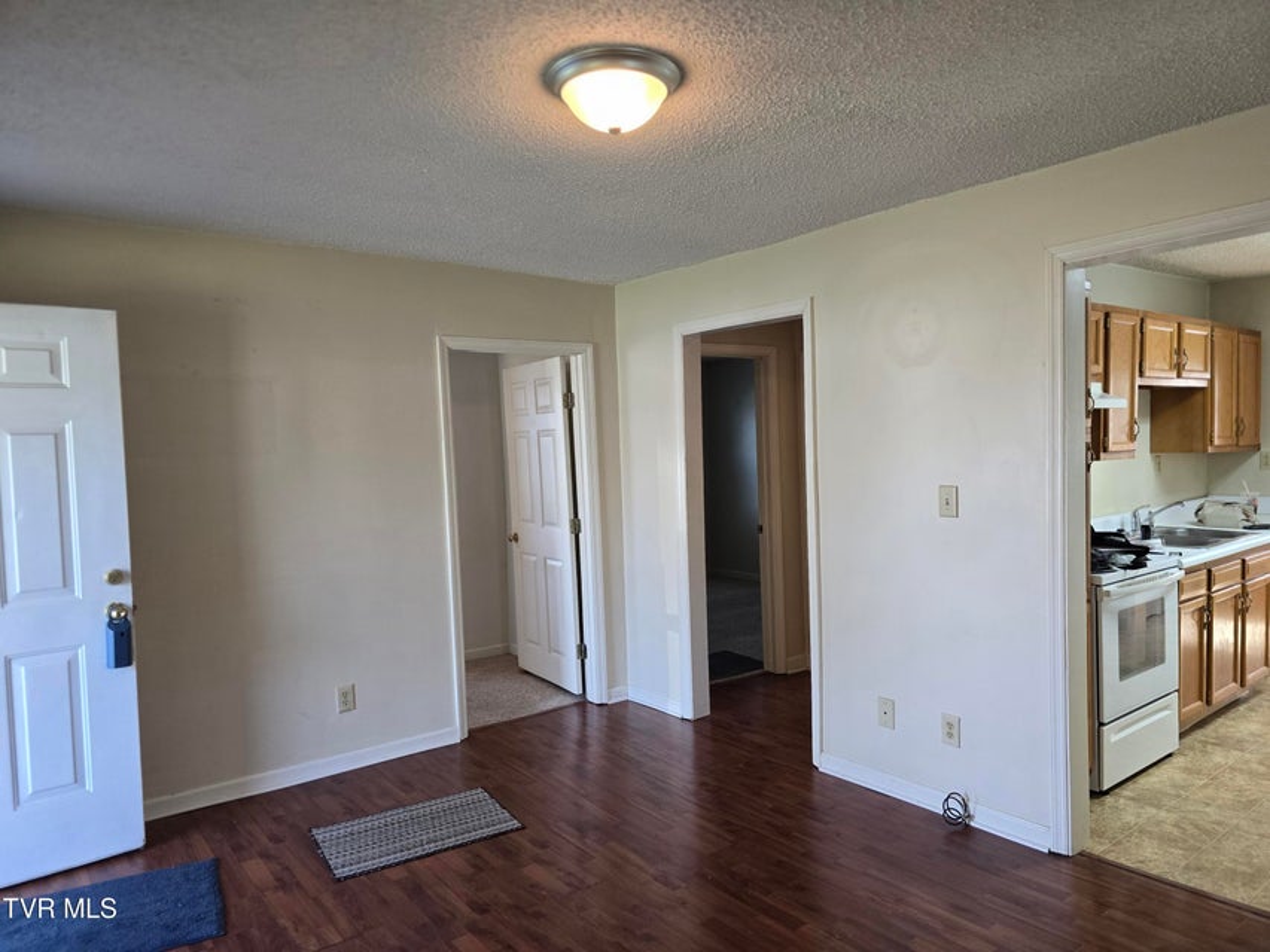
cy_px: 476
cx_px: 635
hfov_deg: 73.9
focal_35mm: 23
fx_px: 844
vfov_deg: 58.9
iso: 160
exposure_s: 1/120
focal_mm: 6.3
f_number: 1.7
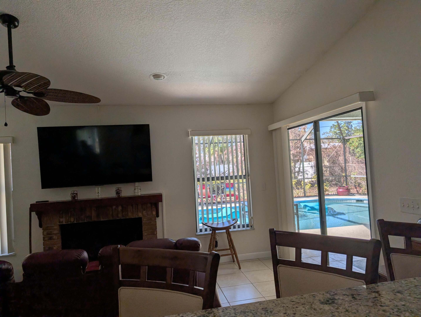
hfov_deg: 71.5
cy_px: 158
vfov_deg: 56.9
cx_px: 210
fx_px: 292
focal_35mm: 24
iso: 22
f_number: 1.68
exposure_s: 1/1143
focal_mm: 6.9
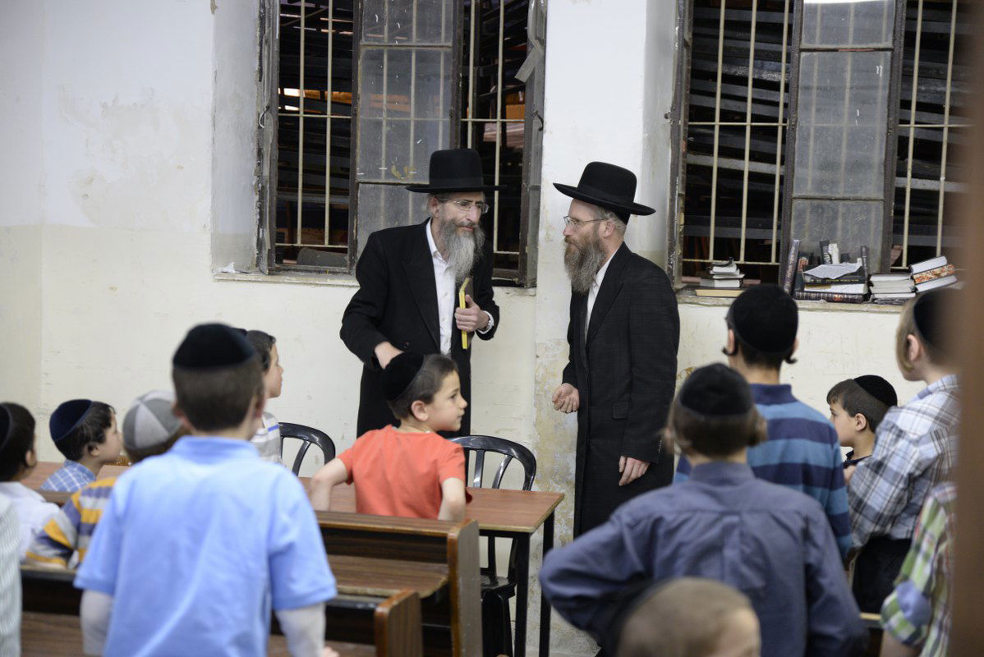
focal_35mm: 65
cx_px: 492
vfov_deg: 20.9
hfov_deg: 30.9
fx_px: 1777
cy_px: 328
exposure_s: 1/125
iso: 1600
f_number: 2.8
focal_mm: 65
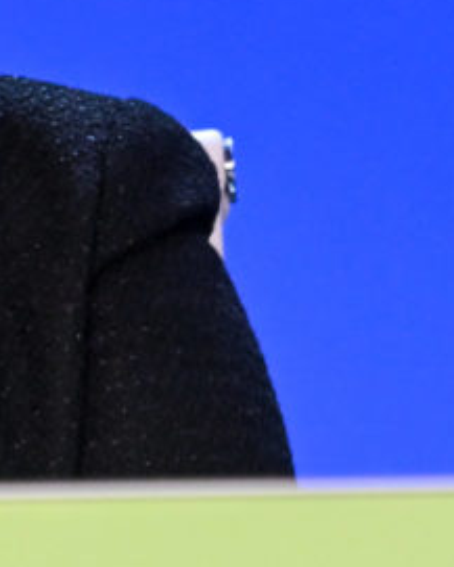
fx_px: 30568
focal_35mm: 1821
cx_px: -421
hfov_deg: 0.9
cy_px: 30
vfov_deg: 1.1
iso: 1600
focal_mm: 300
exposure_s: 1/250
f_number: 4
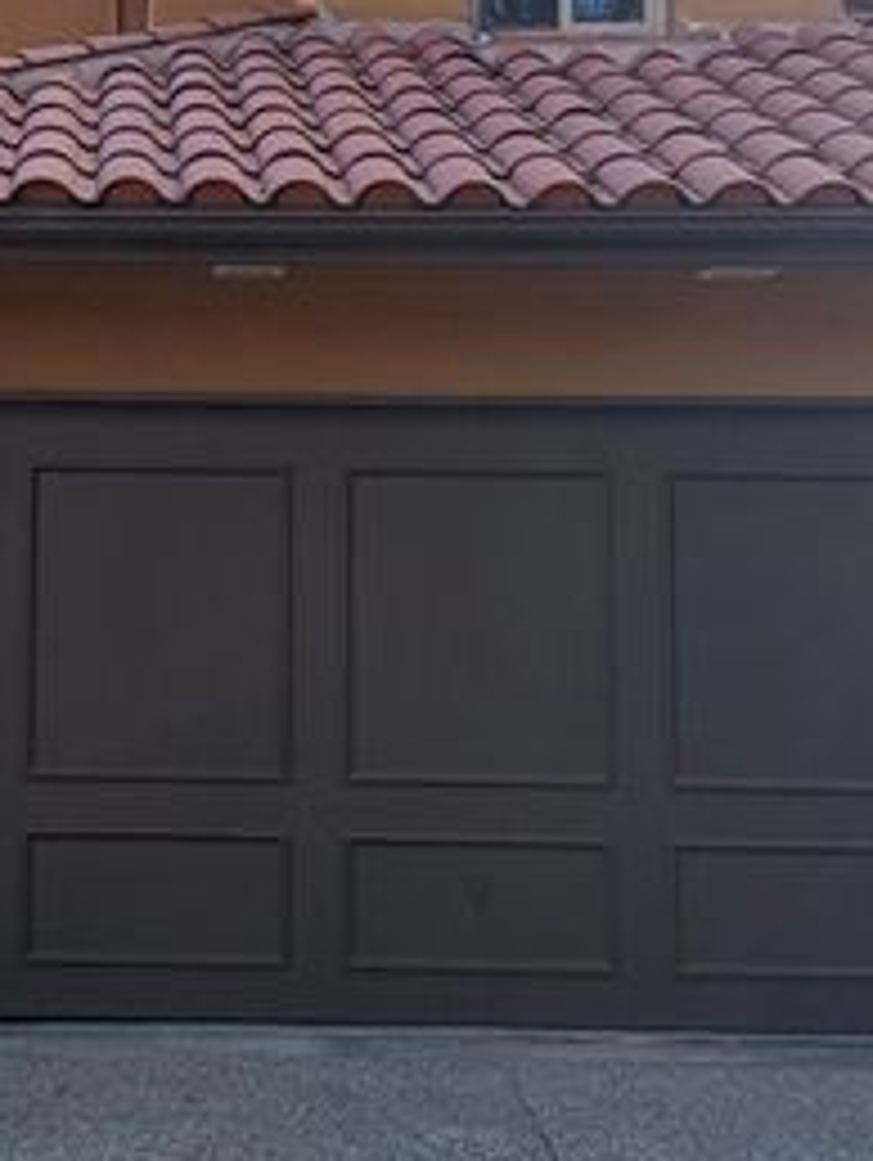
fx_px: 2081
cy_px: 403
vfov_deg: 31.0
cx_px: 144
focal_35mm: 62
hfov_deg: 23.3
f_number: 1.78
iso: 100
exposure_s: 1/2370
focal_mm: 6.76
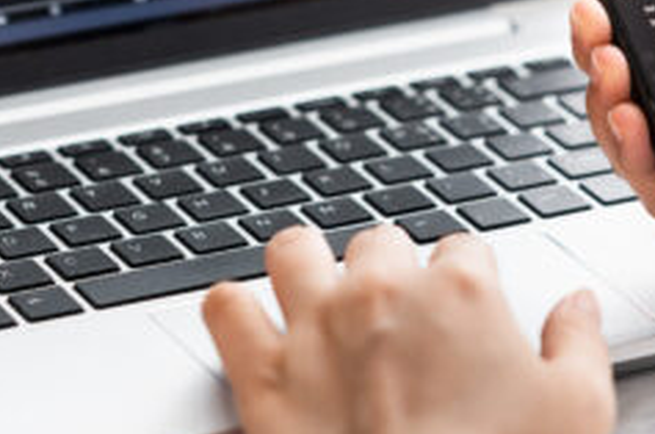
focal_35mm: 276
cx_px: 254
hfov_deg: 7.5
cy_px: -21
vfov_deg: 4.9
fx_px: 5012
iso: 250
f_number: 2.8
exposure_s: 1/100
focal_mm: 85
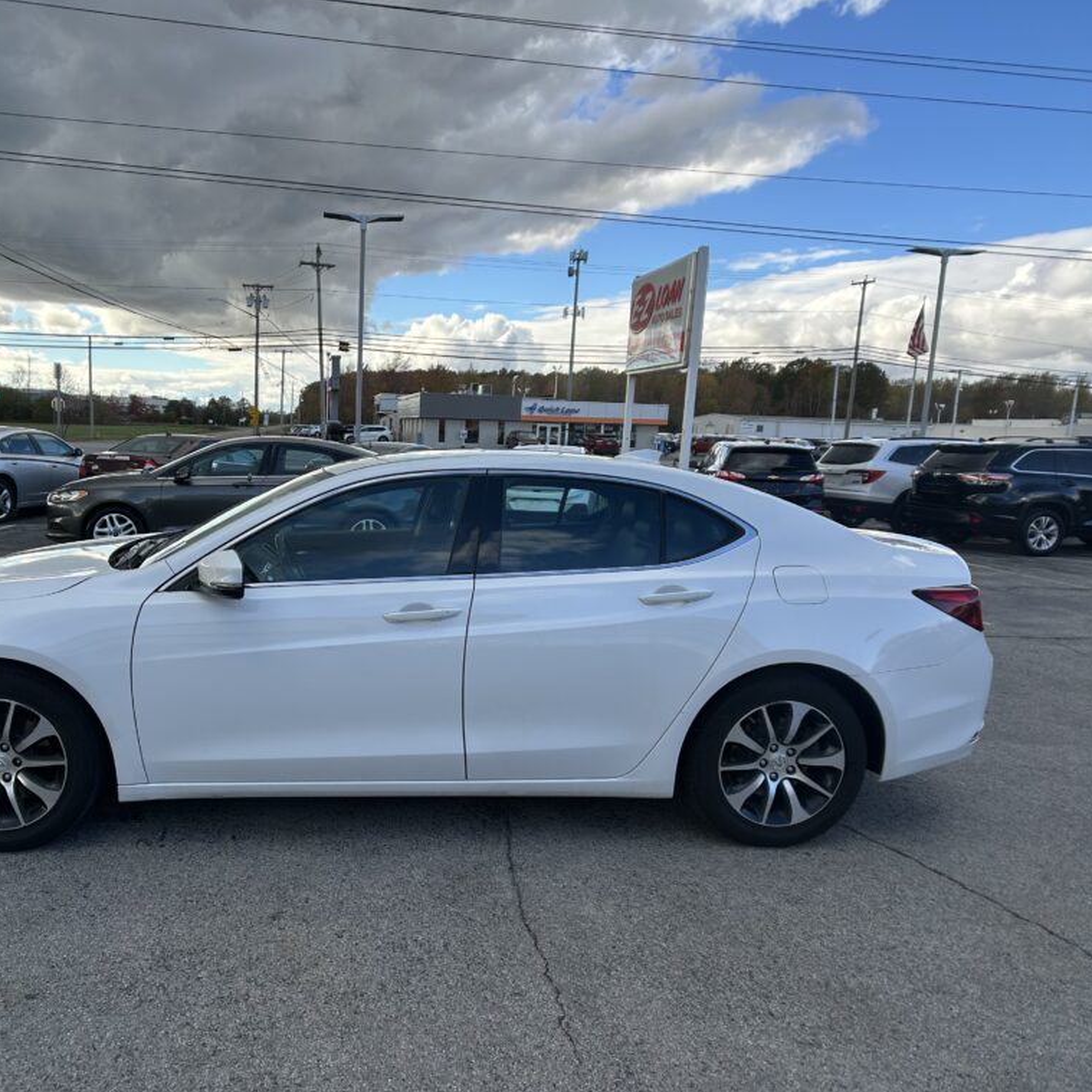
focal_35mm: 31
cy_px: 541
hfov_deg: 51.5
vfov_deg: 52.5
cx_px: 361
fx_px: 1106
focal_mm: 5.7
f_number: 1.5
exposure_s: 1/1698
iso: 50
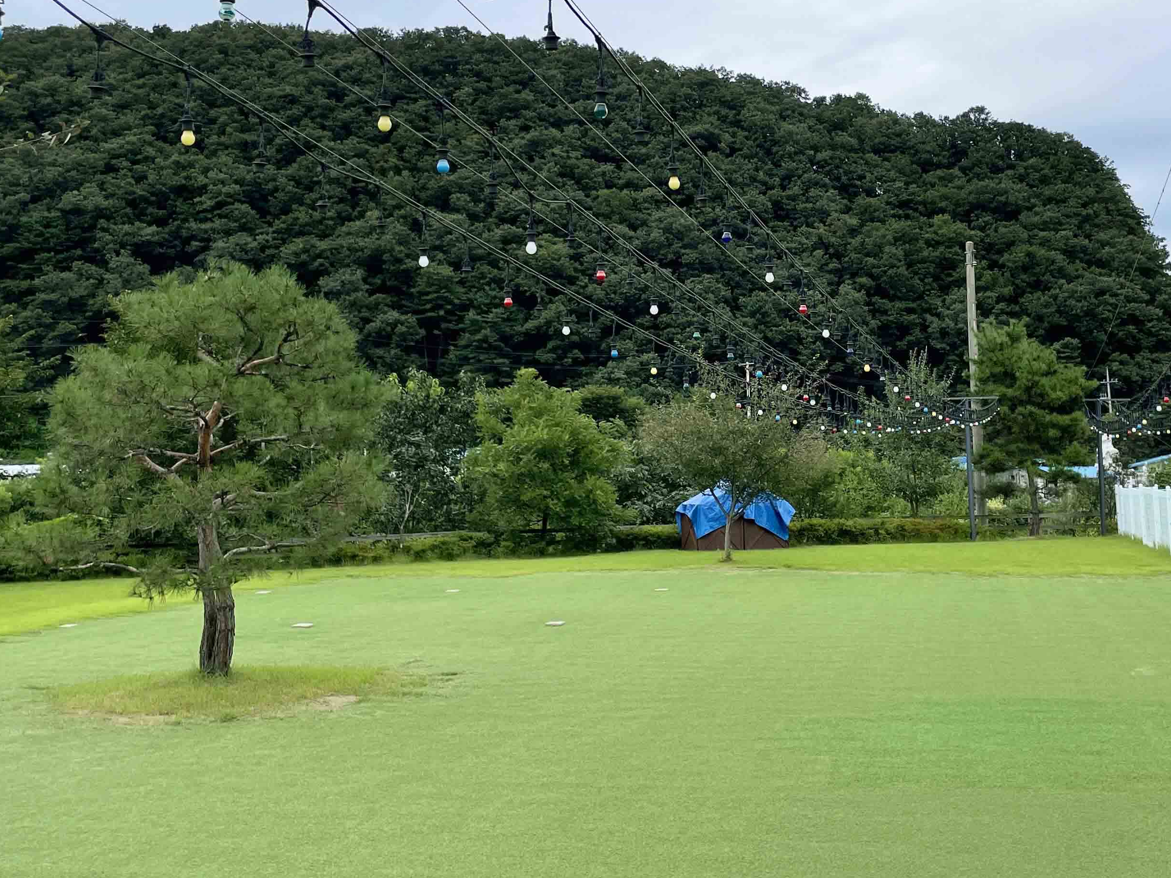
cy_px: 253
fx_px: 1454
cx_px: 728
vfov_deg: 33.1
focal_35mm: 43
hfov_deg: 43.5
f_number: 1.6
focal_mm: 4.2
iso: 32
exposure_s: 1/2212
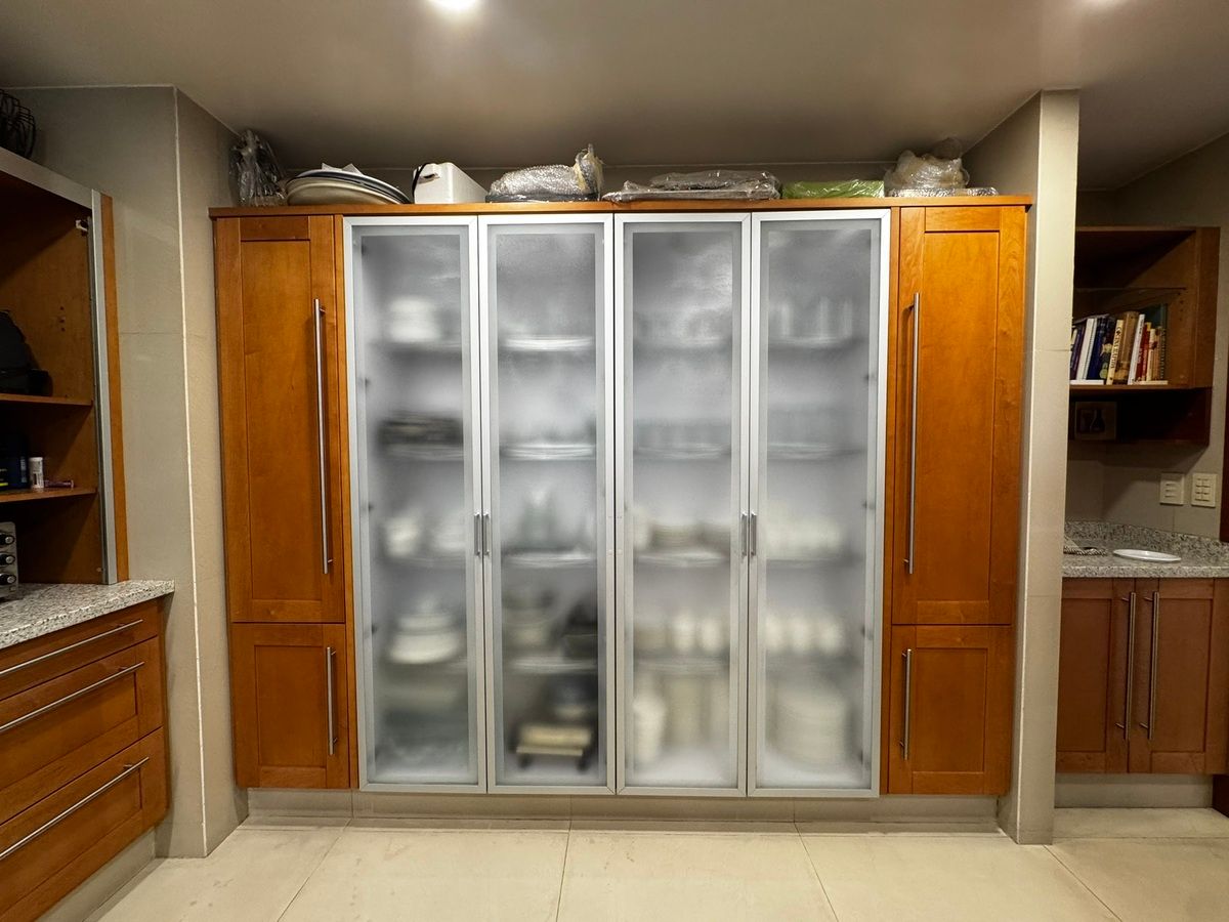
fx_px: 497
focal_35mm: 14
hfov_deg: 102.1
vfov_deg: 85.7
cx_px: 614
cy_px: 461
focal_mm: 2.22
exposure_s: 1/60
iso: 250
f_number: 2.2
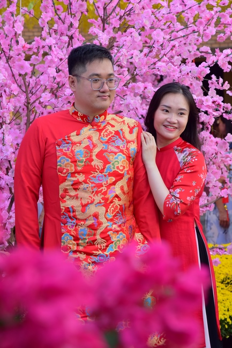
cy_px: 174
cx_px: 116
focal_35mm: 105
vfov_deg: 19.5
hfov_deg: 13.0
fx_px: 1015
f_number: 9
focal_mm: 105
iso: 640
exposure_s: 1/80
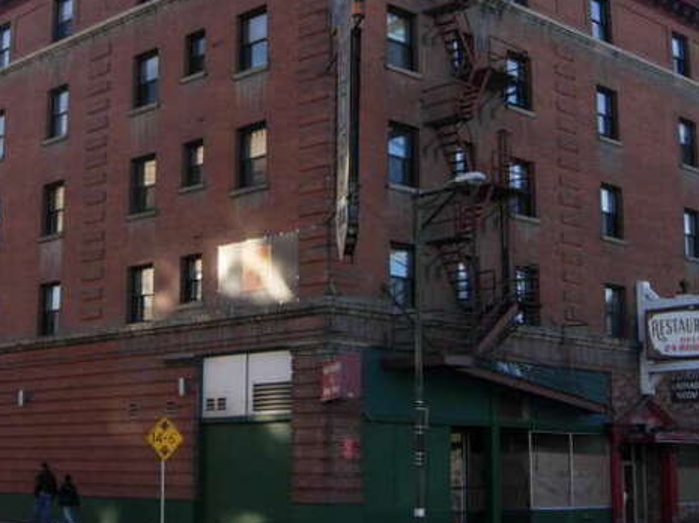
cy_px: 176
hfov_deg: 31.1
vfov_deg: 23.5
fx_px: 1251
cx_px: 275
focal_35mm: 62
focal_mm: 7.5
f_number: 4.3
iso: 50
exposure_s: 1/166
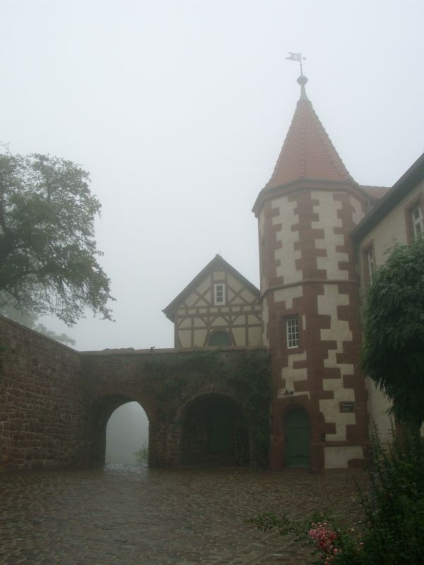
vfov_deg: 52.6
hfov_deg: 40.7
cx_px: 212
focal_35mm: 35
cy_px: 282
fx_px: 572
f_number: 4
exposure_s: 1/330
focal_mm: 7.39
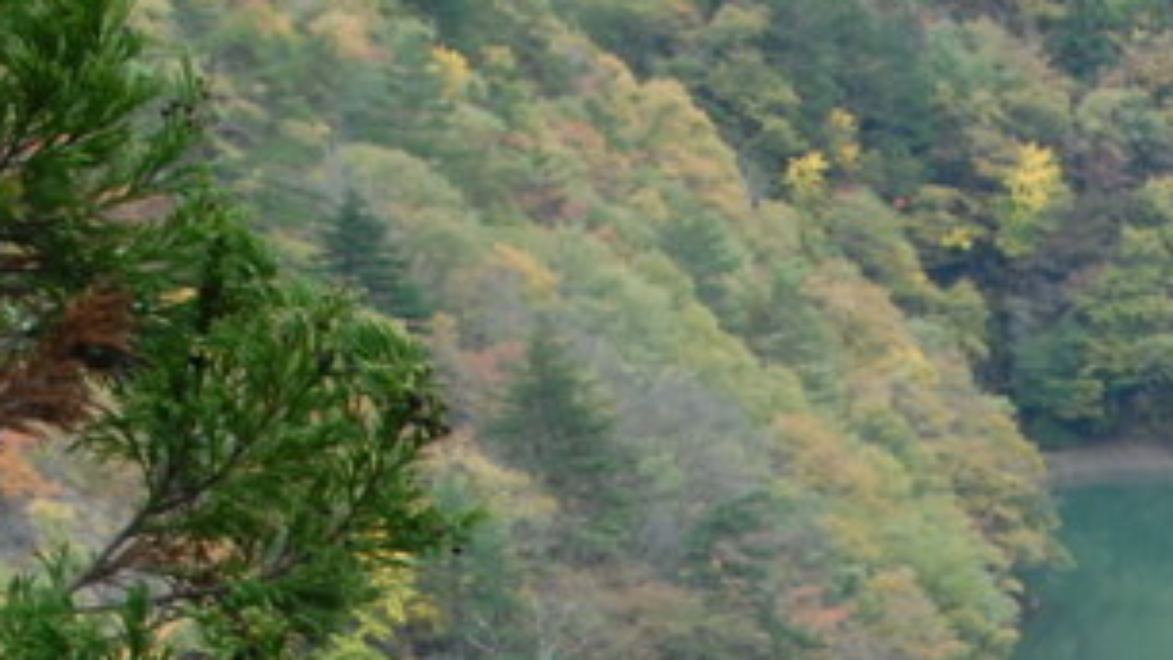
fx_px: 6220
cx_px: 1660
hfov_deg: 10.5
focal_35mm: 200
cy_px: 1226
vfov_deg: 5.9
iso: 500
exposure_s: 1/160
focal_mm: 38
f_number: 6.3
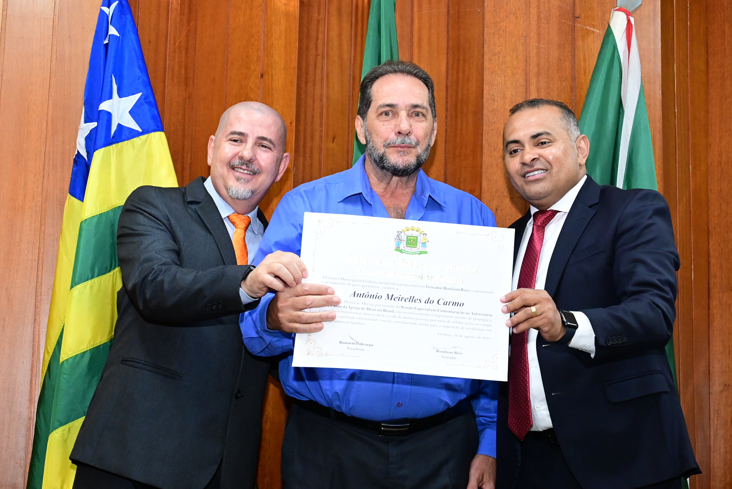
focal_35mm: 64
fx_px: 1302
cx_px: 366
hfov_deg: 31.4
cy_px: 244
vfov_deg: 21.3
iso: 4000
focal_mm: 43
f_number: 4.5
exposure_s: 1/125
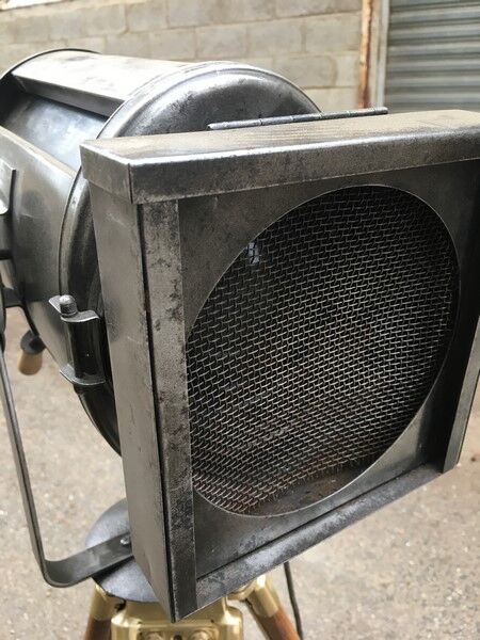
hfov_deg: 48.2
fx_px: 536
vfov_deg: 61.7
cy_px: 320
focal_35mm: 29
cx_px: 240
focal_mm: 4.15
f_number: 2.2
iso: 40
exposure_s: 1/33
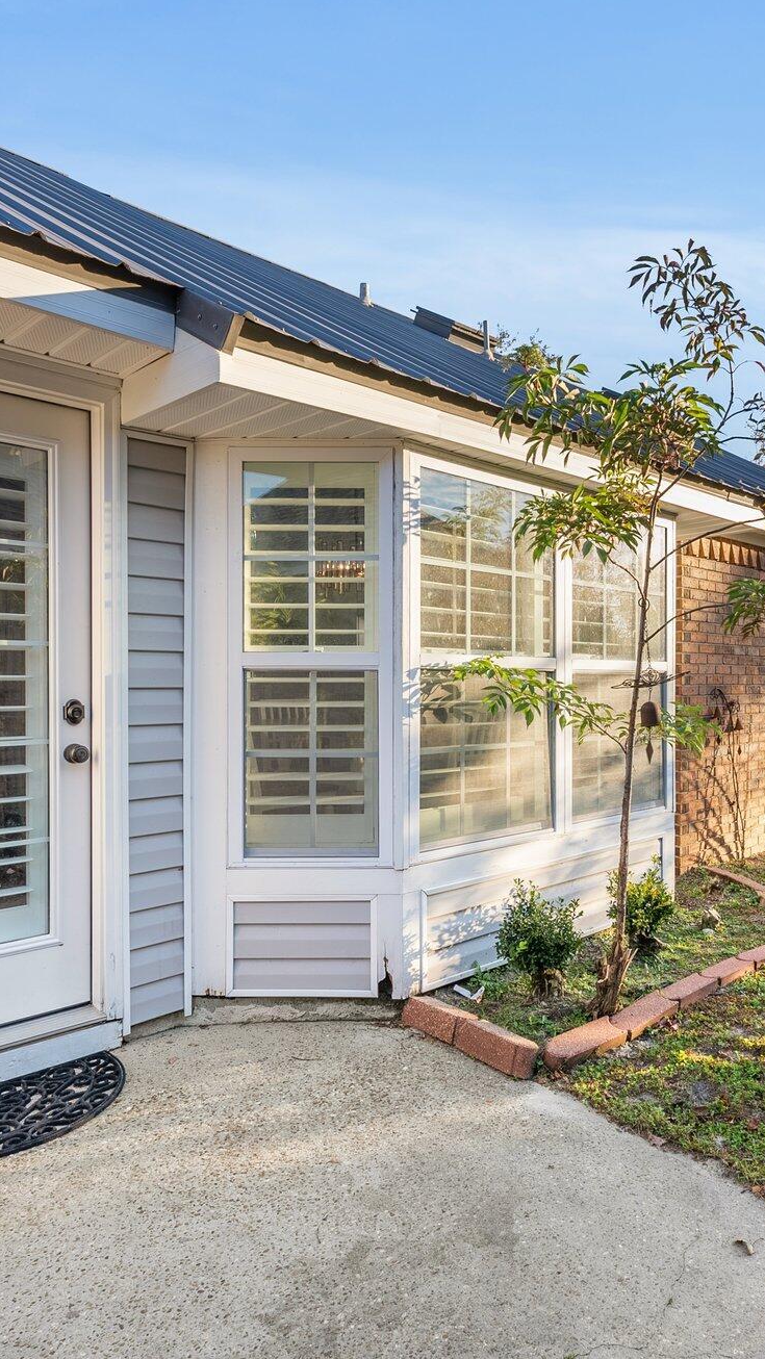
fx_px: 829
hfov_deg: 48.8
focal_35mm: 23
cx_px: 498
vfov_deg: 78.7
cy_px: 673
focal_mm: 14
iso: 100
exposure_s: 1/80
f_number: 9
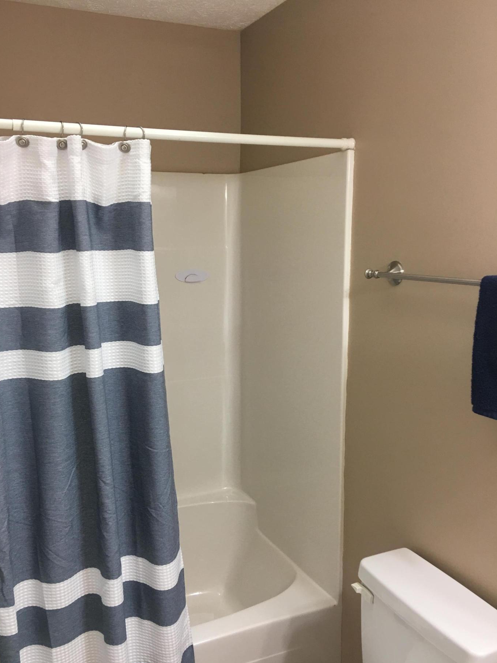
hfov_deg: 44.1
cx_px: 225
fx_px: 613
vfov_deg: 56.7
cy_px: 365
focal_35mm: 32
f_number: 2.2
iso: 32
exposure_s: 1/15
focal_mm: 4.15
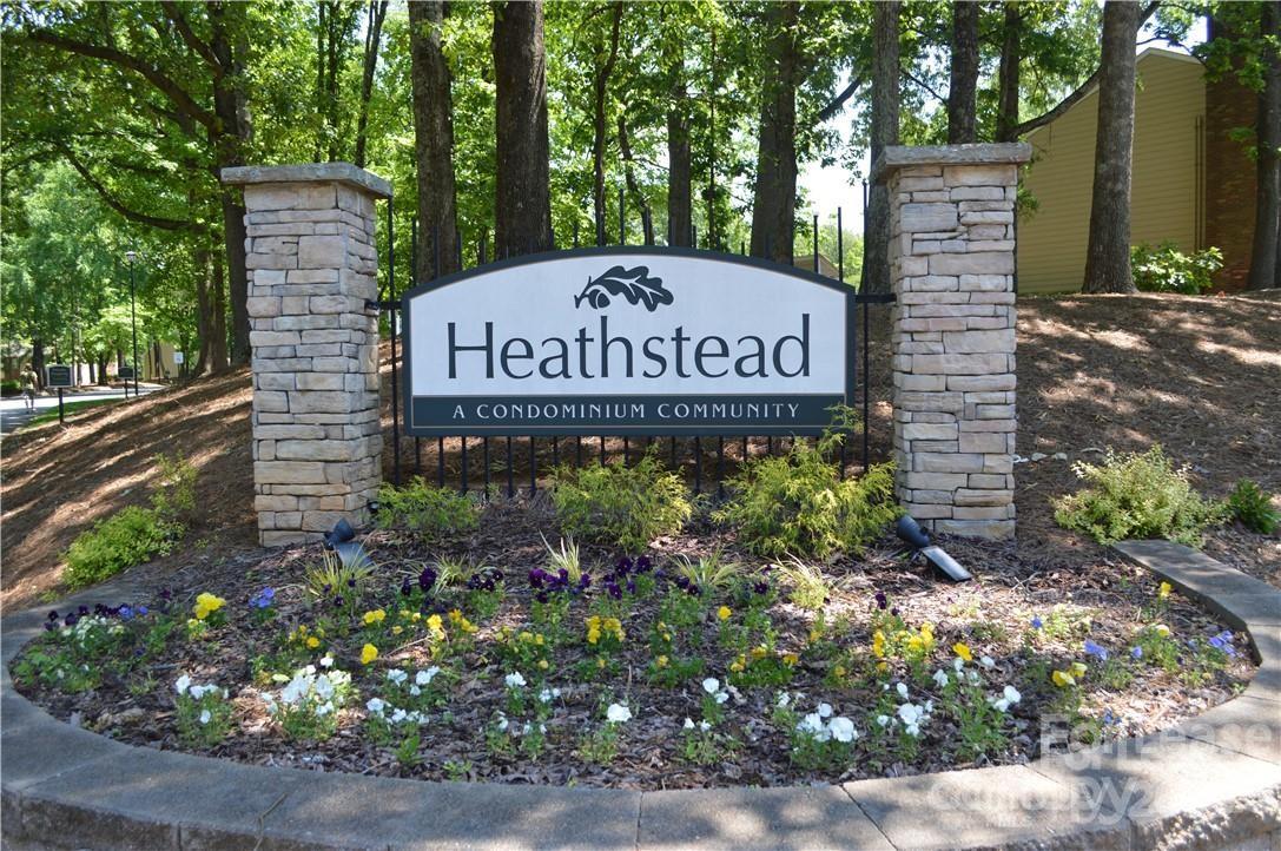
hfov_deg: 62.0
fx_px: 1066
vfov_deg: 43.5
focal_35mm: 30
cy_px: 426
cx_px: 640
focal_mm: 20
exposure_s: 1/125
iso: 180
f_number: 5.6
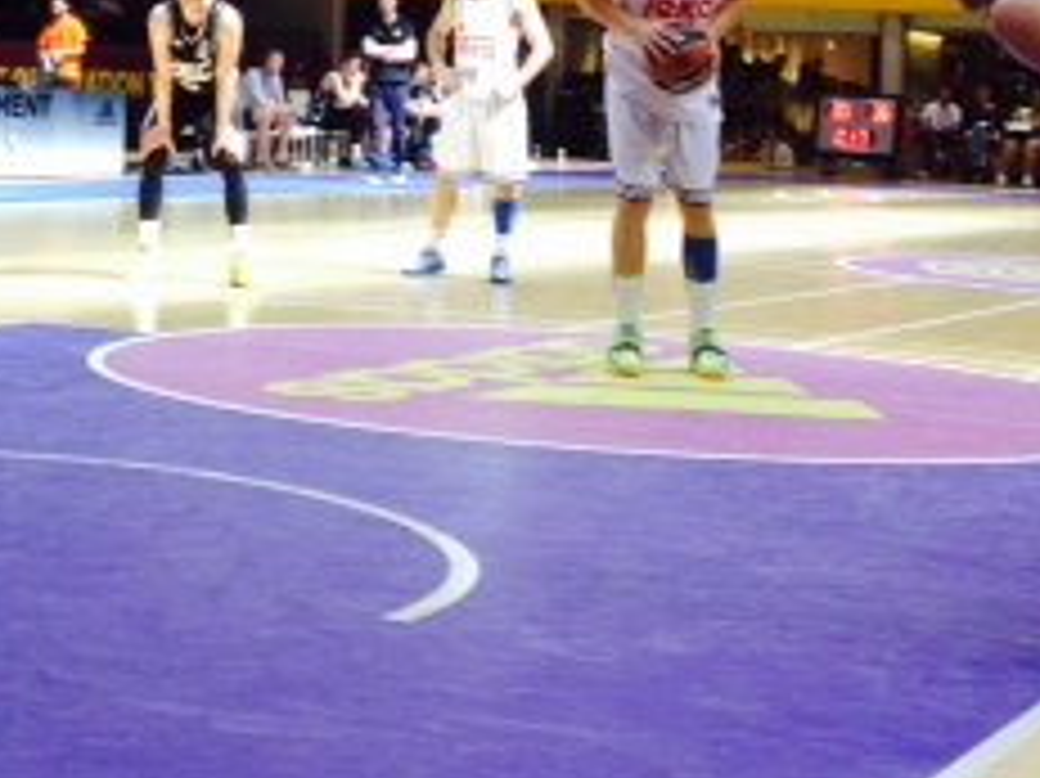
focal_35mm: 97
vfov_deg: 14.7
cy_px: -157
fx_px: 2913
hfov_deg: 20.1
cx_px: 252
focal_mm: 4.28
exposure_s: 1/24
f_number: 2.4
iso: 50
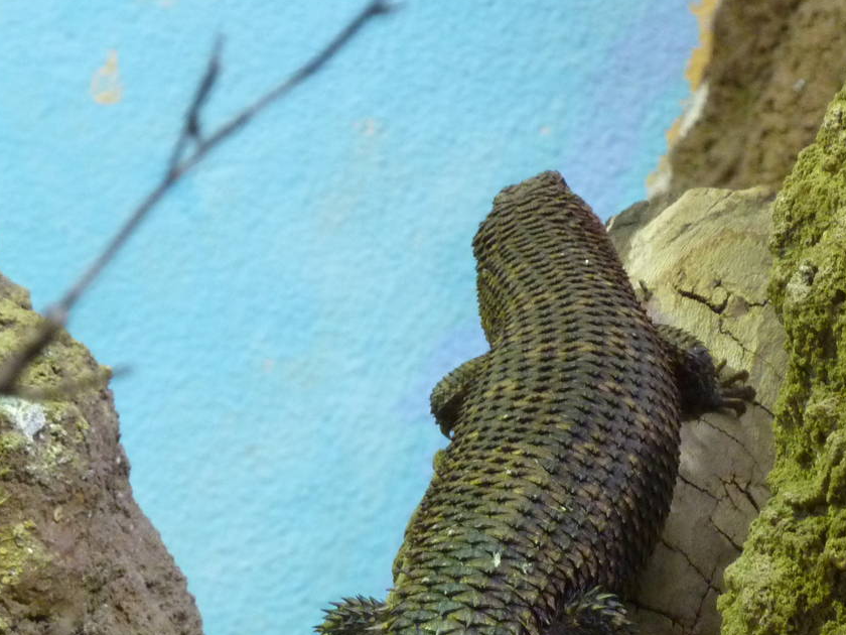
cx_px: 615
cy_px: 413
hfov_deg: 6.1
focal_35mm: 322
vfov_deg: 4.6
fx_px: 7870
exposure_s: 1/30
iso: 400
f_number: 4.5
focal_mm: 27.8
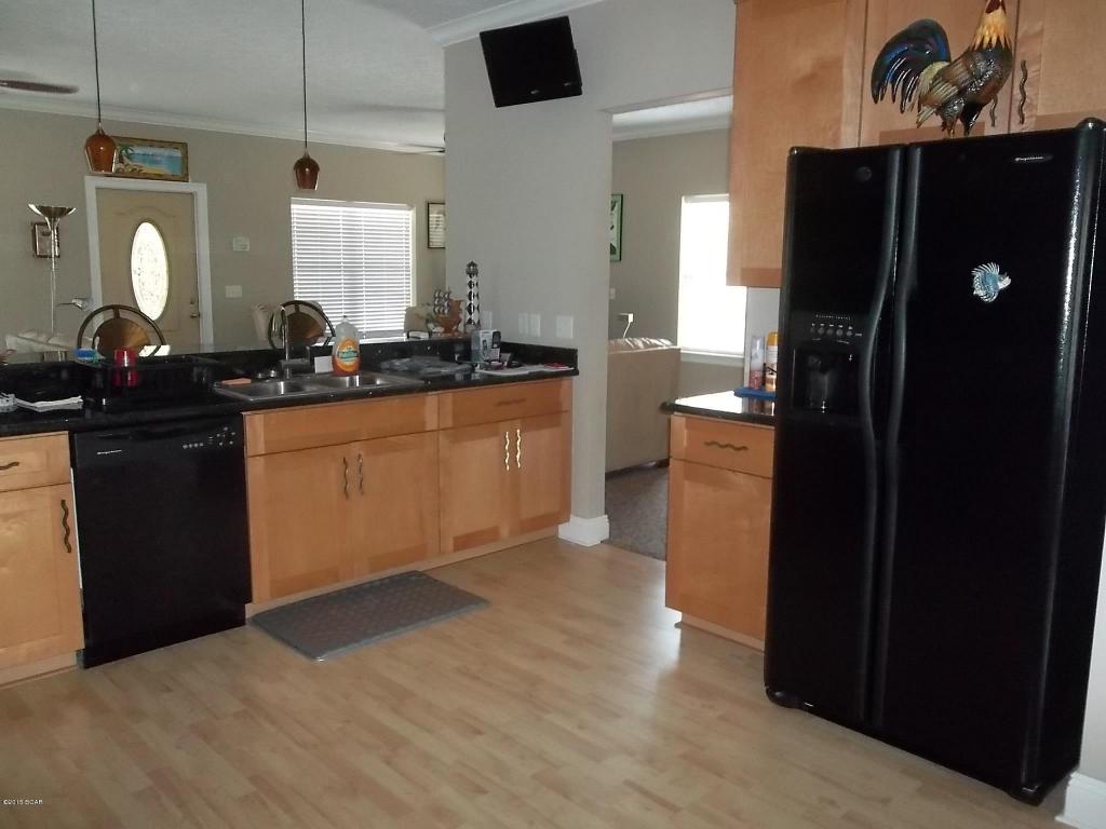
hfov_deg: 65.3
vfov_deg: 51.4
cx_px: 553
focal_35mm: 27
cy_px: 414
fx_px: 863
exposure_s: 1/30
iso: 320
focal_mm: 4.9
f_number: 3.5
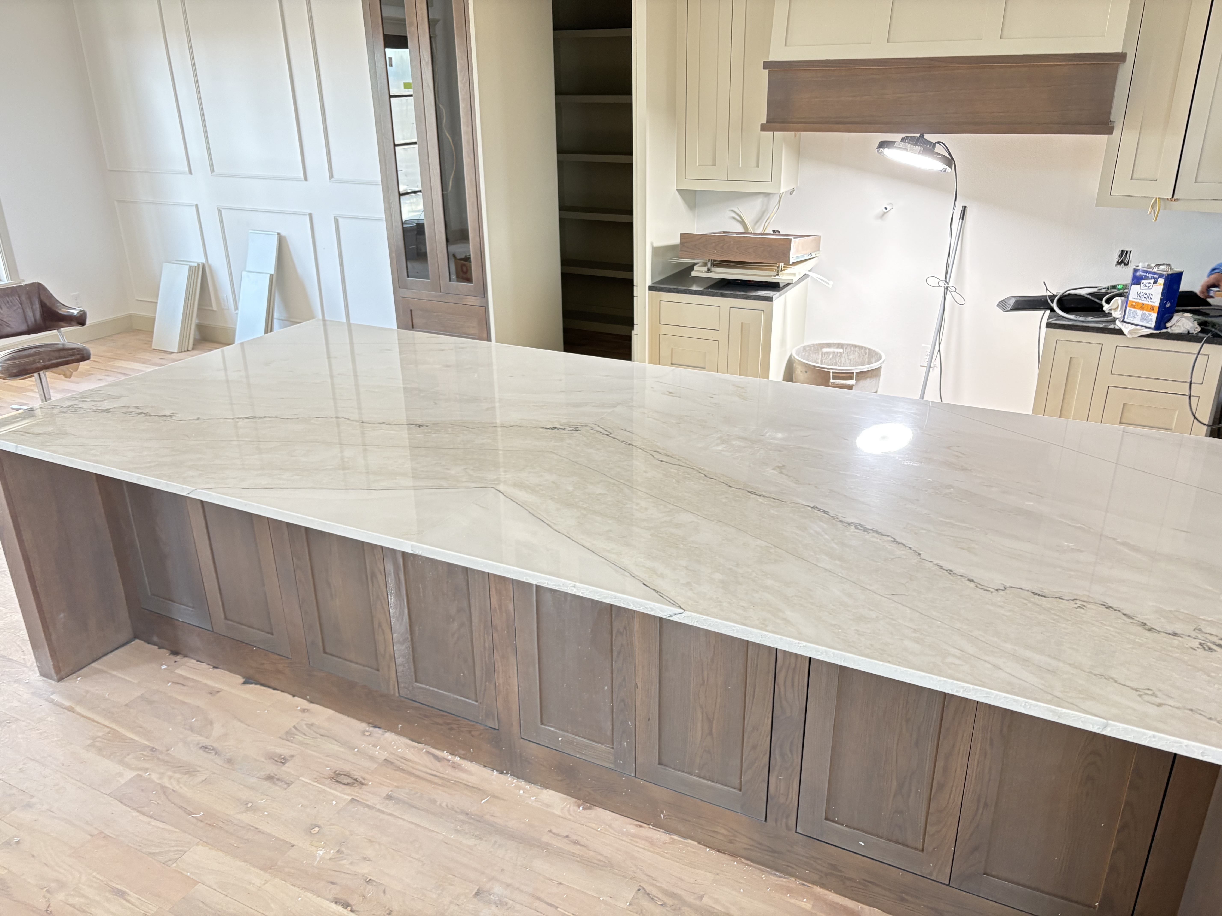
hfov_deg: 67.3
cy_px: 458
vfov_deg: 53.1
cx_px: 611
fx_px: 918
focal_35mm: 26
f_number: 1.6
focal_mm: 5.96
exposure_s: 1/60
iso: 160
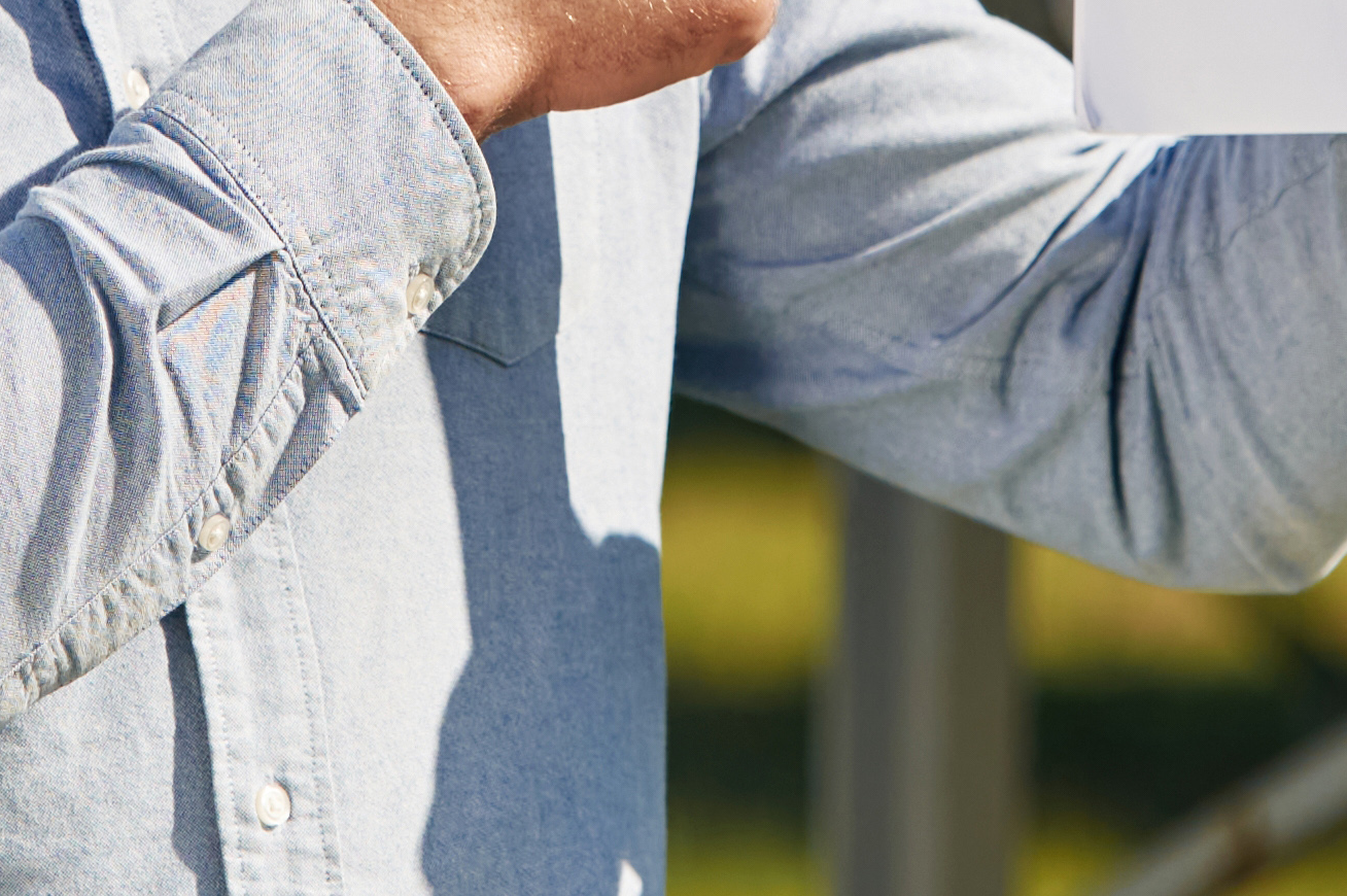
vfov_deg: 2.3
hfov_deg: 3.4
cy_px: -336
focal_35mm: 601
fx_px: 22470
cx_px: 590
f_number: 3.5
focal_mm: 130
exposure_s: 1/6400
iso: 250
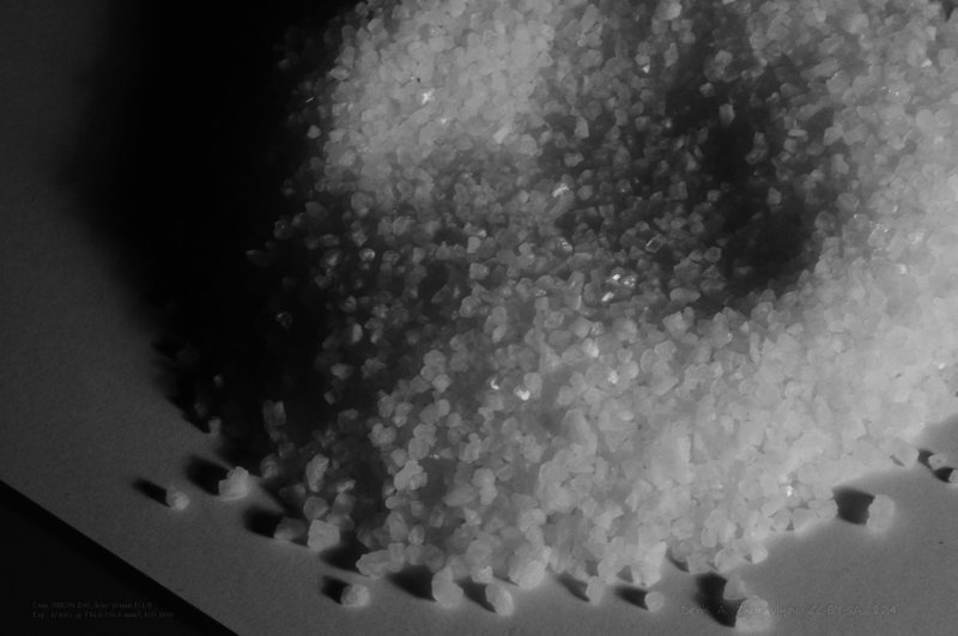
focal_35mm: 75
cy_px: 318
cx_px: 479
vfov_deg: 18.1
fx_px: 1993
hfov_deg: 27.0
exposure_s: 1/100
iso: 1600
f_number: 16
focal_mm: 50
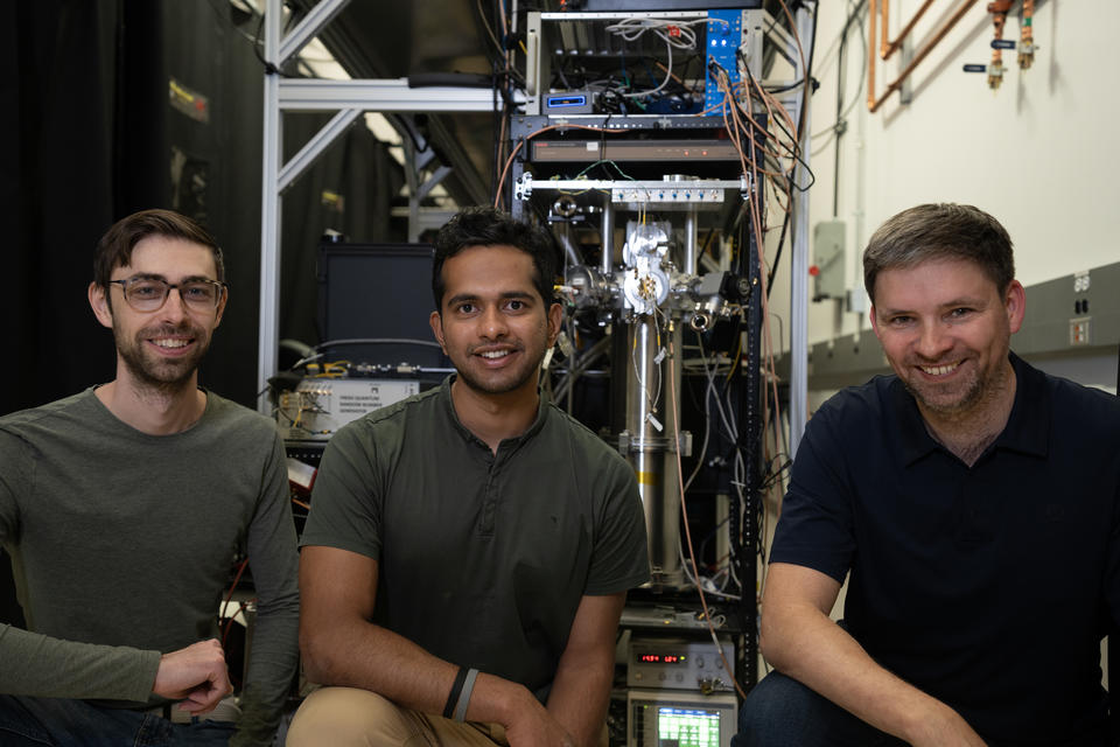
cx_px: 560
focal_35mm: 35
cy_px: 374
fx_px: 1089
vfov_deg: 37.9
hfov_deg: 54.4
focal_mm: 35
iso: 800
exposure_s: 1/50
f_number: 3.2
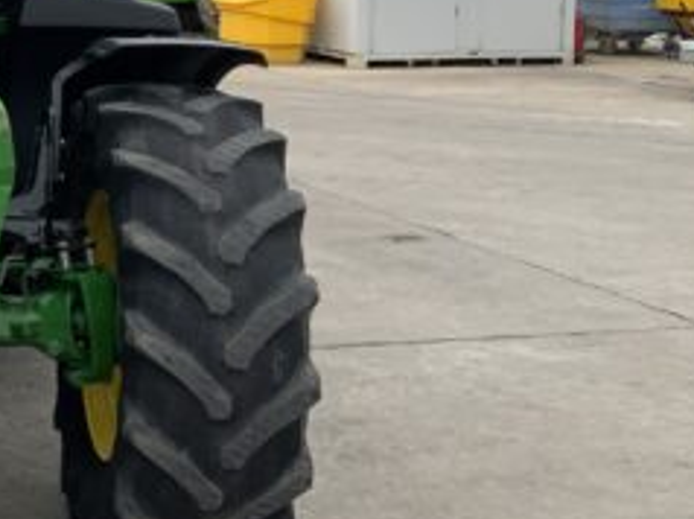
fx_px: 1562
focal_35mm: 78
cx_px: -198
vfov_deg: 18.4
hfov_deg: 22.5
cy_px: 3
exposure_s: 1/657
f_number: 1.8
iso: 16
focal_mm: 3
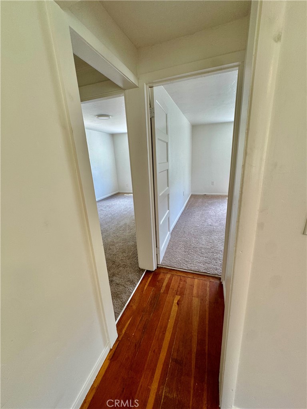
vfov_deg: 102.1
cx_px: 154
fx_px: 166
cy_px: 204
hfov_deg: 85.7
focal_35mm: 14
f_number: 2.2
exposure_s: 1/120
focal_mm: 2.22
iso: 125
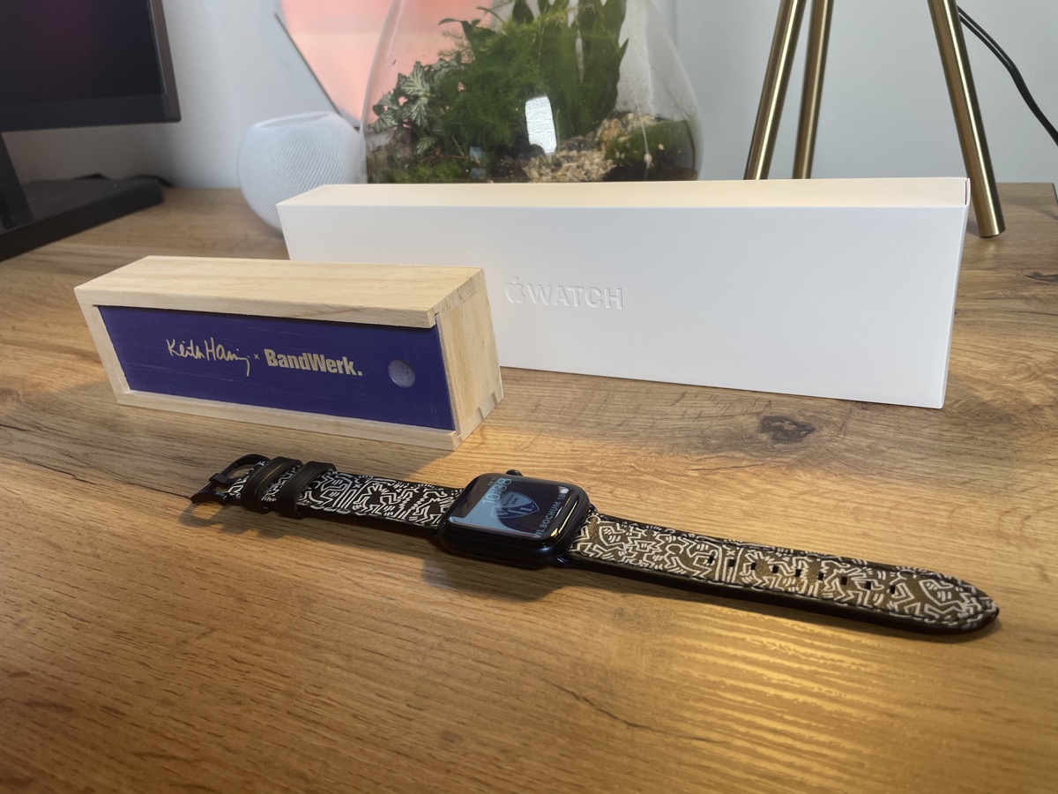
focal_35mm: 26
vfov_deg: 53.1
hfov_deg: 67.3
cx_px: 529
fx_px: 795
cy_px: 397
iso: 32
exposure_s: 1/100
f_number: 1.6
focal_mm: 4.2
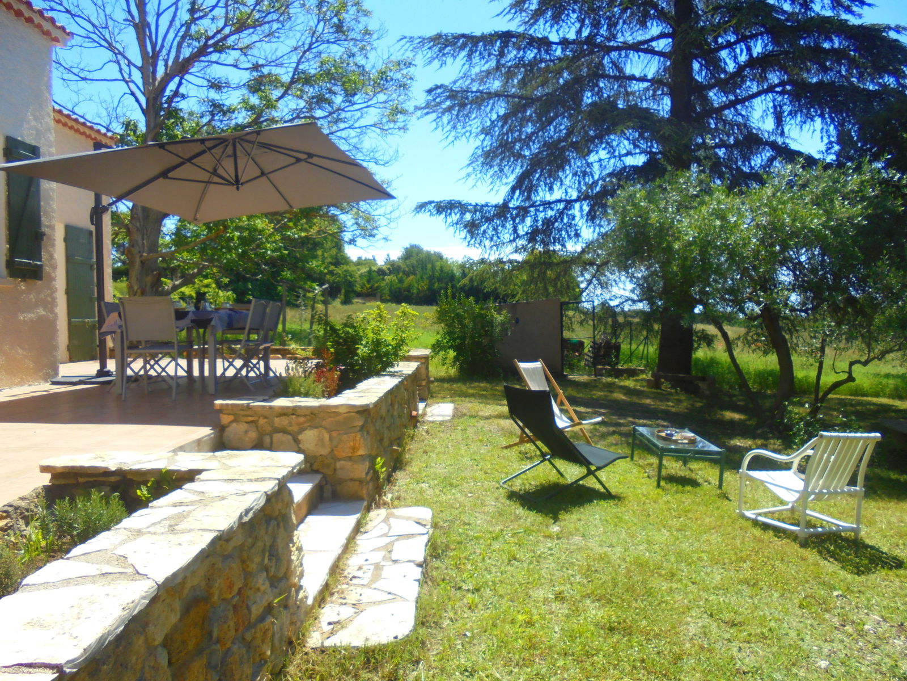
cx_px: 454
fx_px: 681
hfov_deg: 67.3
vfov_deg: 53.1
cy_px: 340
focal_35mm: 26
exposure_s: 1/500
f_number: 3.5
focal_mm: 4.6
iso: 100
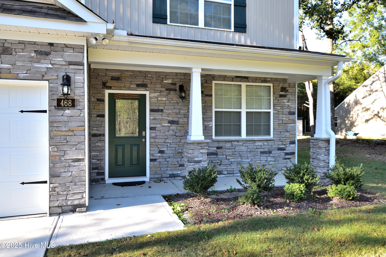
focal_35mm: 27
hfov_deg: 67.4
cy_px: 128
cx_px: 193
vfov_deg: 47.9
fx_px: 289
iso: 400
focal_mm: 18
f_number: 9
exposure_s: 1/125
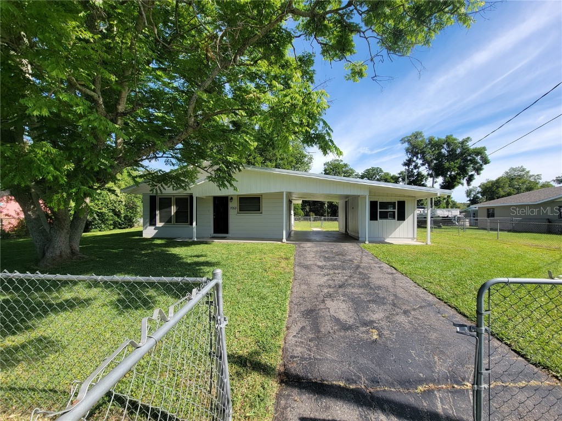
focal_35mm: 13
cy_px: 210
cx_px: 281
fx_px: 211
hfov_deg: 106.2
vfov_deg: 89.9
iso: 50
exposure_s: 1/1011
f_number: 2.2
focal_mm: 2.2
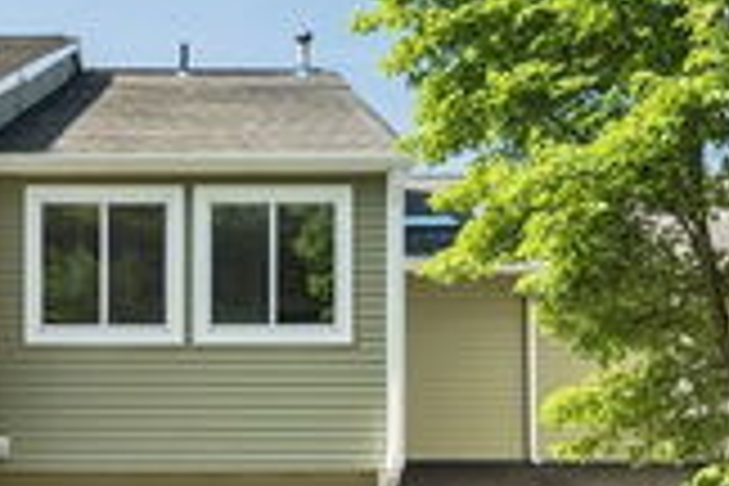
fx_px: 1316
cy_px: 549
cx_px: 423
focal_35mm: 65
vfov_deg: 19.9
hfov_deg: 30.9
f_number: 8
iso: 100
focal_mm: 22
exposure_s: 1/30
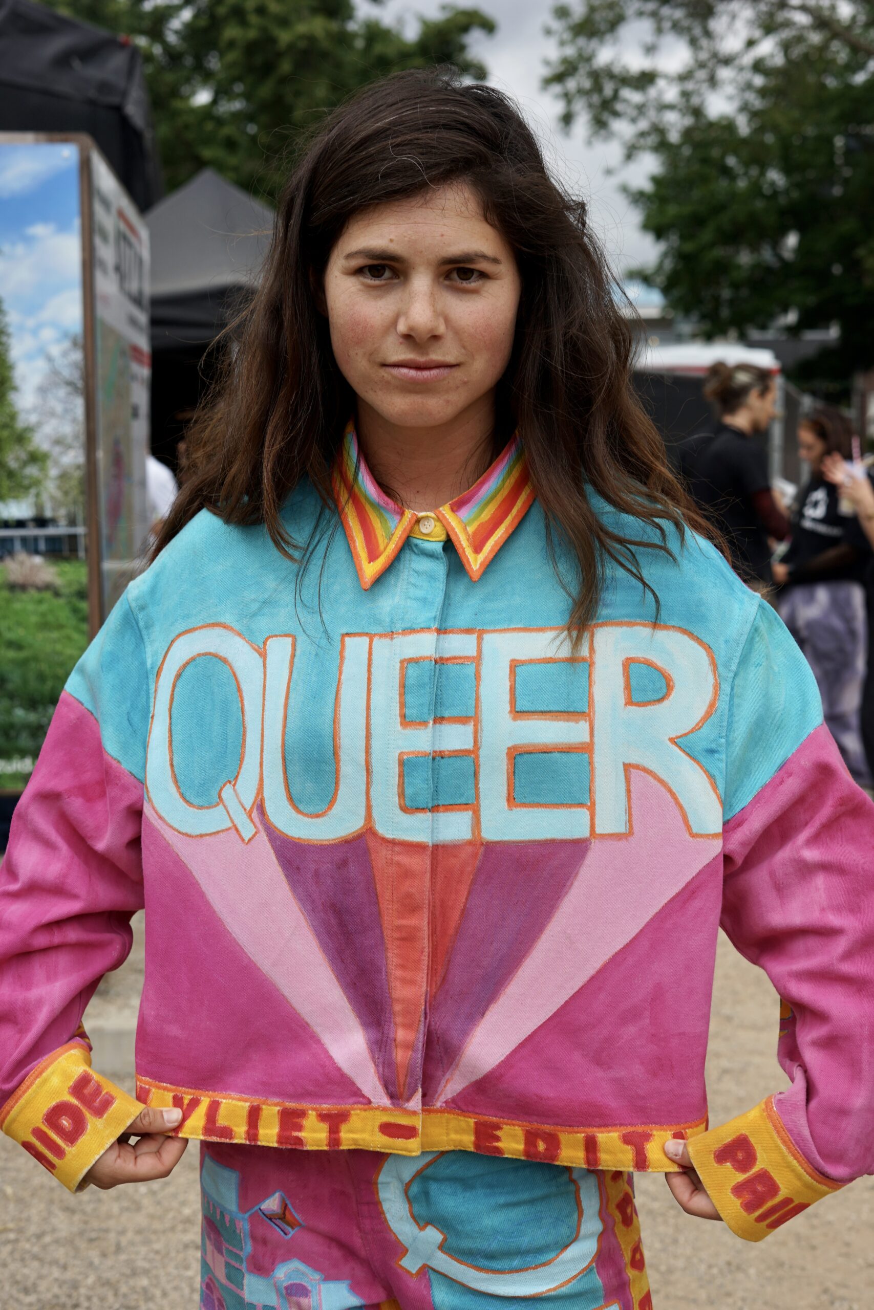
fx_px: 1820
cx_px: 437
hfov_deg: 27.0
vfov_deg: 39.6
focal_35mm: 50
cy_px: 655
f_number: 5.6
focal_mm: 50
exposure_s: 1/125
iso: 100
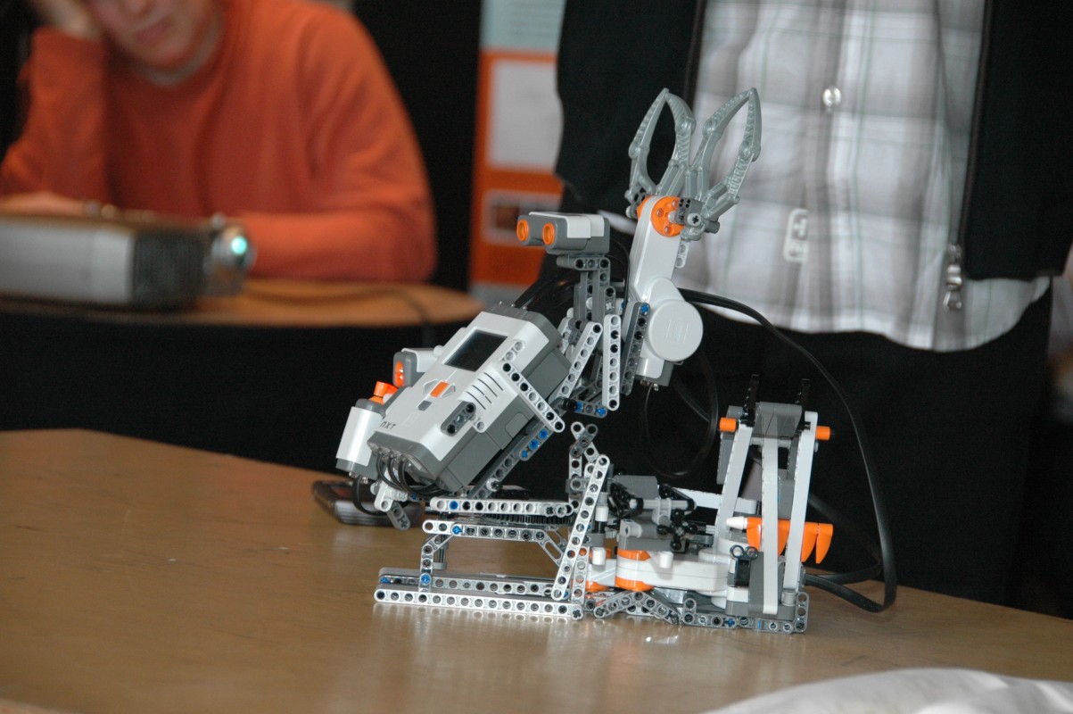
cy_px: 357
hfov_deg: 14.4
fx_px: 4244
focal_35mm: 142
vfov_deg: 9.6
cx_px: 536
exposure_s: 1/80
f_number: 5.6
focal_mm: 95
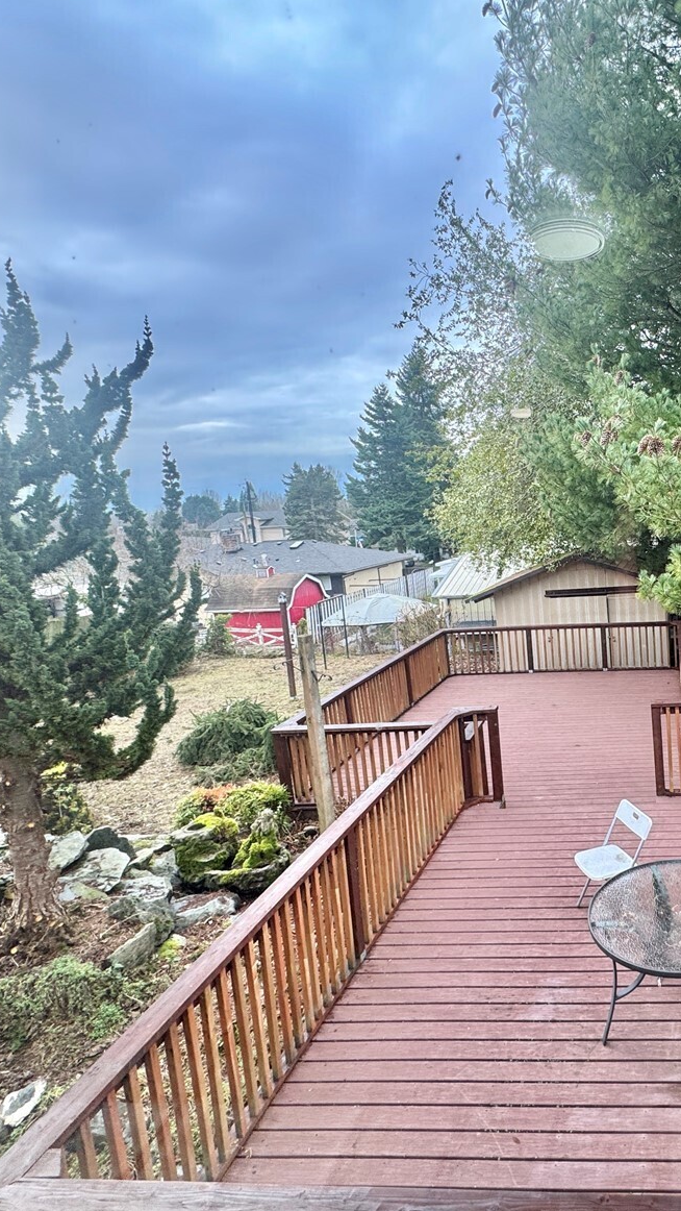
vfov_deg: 83.8
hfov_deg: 47.8
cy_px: 591
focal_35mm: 21
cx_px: 619
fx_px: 674
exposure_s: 1/120
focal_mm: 2.22
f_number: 2.2
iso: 64
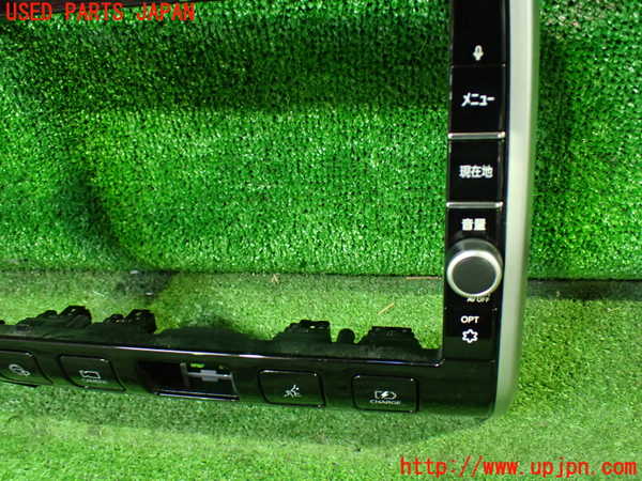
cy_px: 240
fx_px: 556
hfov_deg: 60.0
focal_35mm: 30
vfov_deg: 46.8
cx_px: 321
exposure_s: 1/30
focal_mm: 5.4
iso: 1000
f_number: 2.3
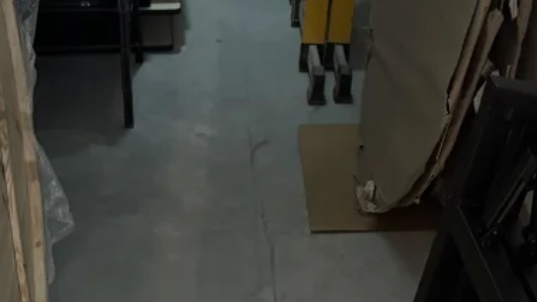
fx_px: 1410
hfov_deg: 21.6
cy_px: 162
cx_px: 283
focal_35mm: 99
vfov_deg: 12.2
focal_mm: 6.76
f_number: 1.78
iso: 1000
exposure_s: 1/33
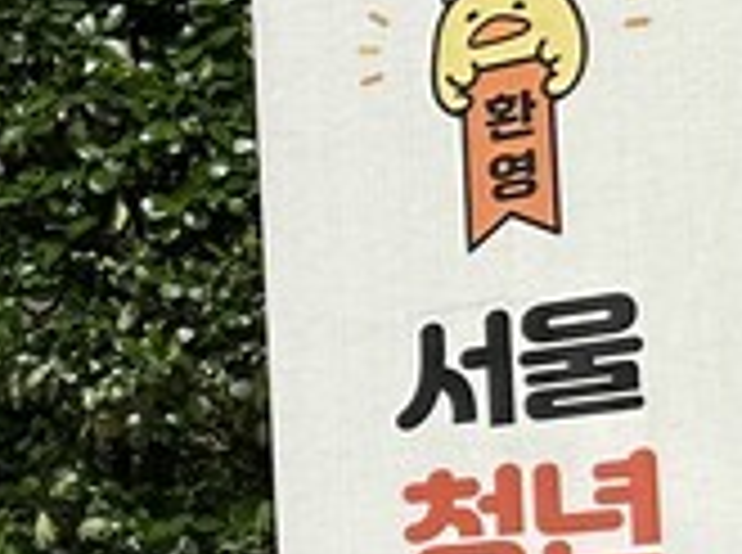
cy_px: 527
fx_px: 2994
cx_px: -1223
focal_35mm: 140
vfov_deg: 10.5
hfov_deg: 11.1
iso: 80
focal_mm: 6.86
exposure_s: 1/3597
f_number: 1.78
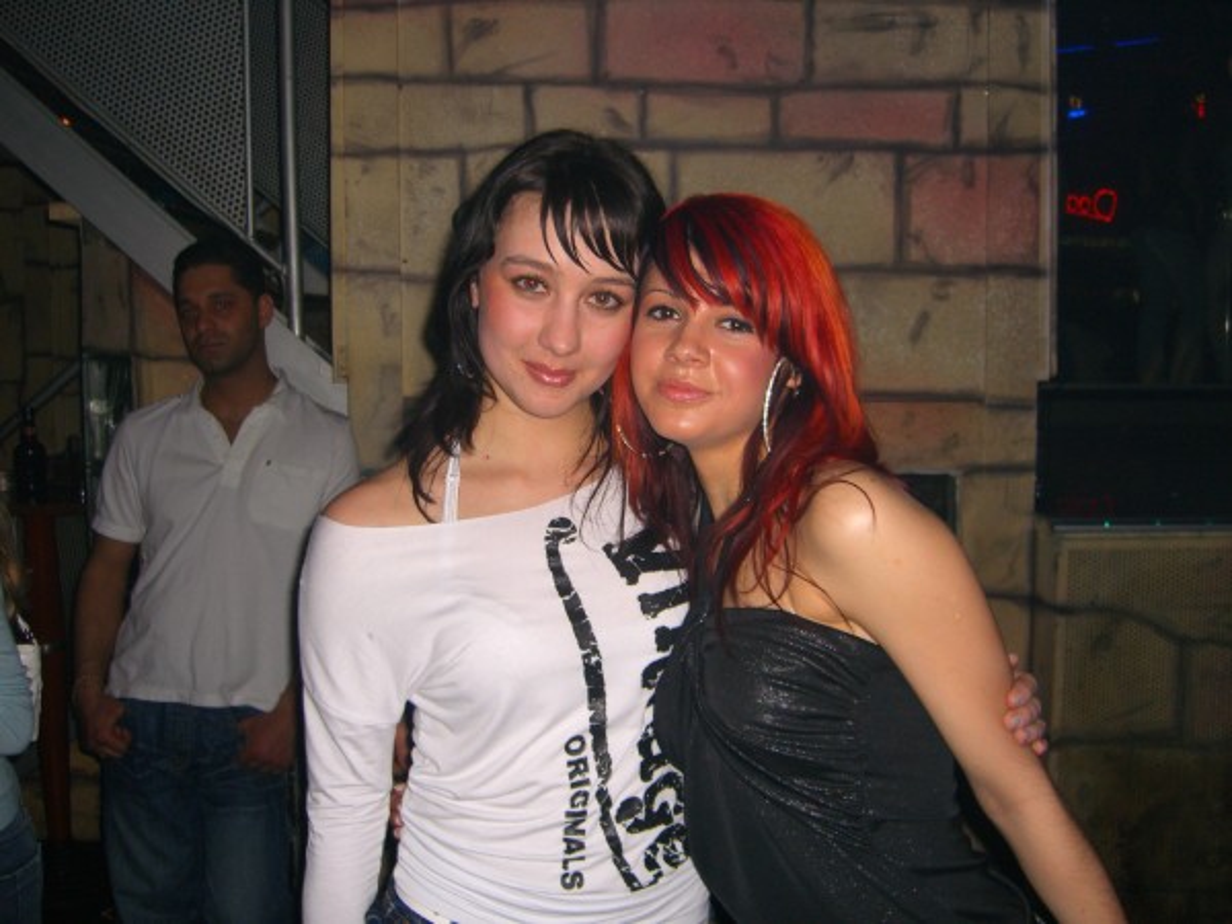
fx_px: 1352
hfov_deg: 49.0
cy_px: 462
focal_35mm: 38
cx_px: 616
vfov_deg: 37.7
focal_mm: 7.9
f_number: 2.8
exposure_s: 1/60
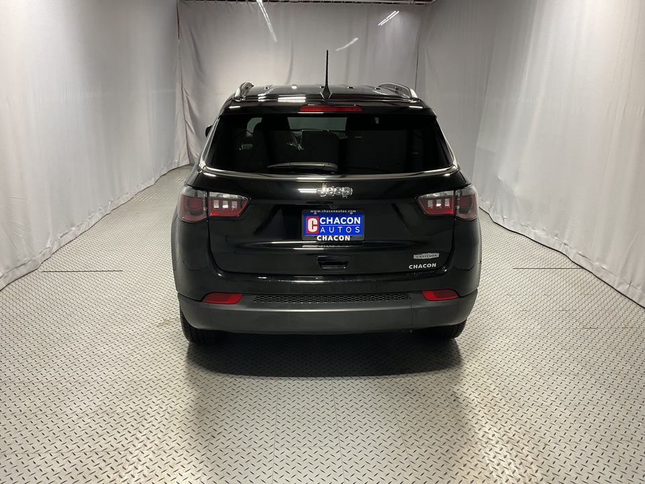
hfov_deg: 61.7
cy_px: 242
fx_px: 540
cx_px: 322
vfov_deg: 48.2
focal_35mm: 29
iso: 50
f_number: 1.8
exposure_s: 1/60
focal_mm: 3
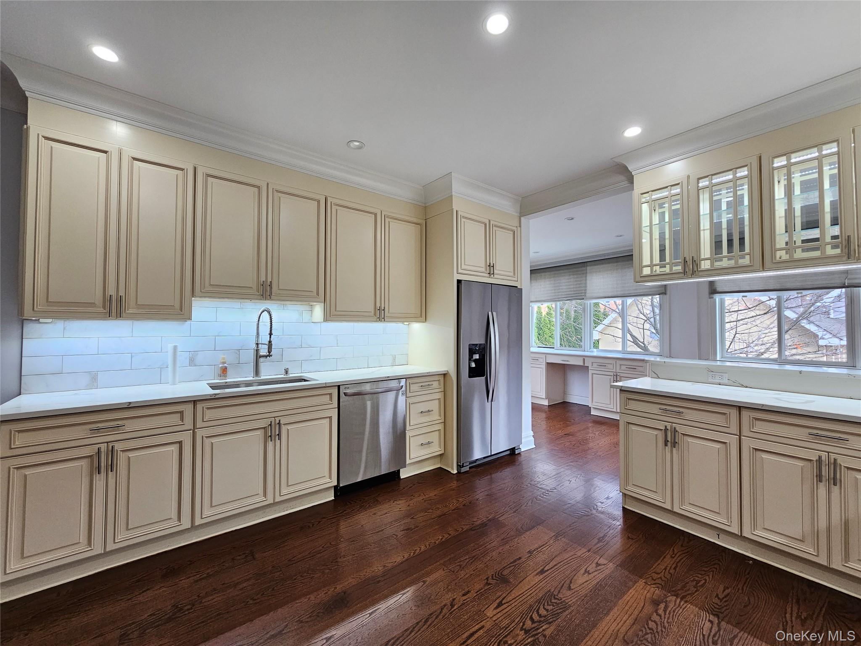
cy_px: 323
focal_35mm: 13
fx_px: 323
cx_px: 430
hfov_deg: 106.2
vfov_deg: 89.9
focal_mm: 2.2
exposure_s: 1/60
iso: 160
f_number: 2.2
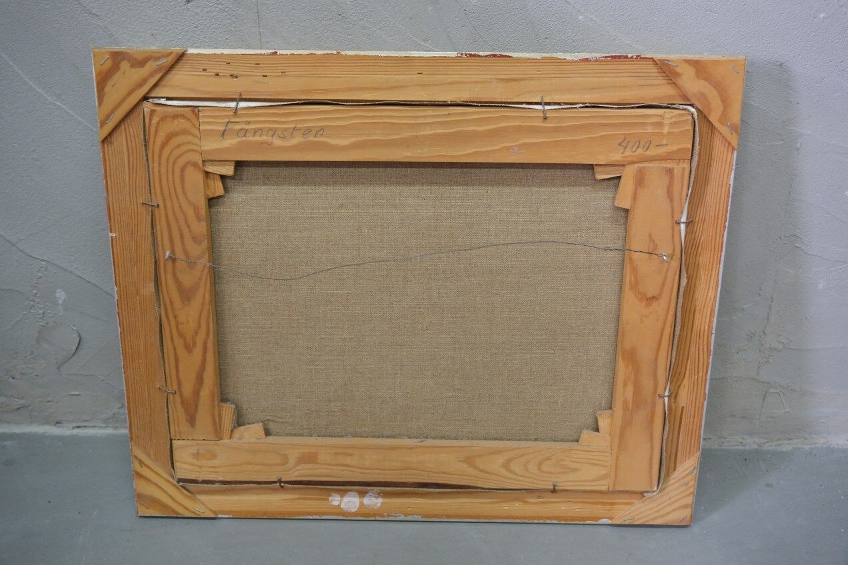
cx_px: 424
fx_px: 754
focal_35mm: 32
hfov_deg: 58.7
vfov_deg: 41.1
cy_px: 282
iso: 1600
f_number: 4
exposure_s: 1/30
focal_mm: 21.2
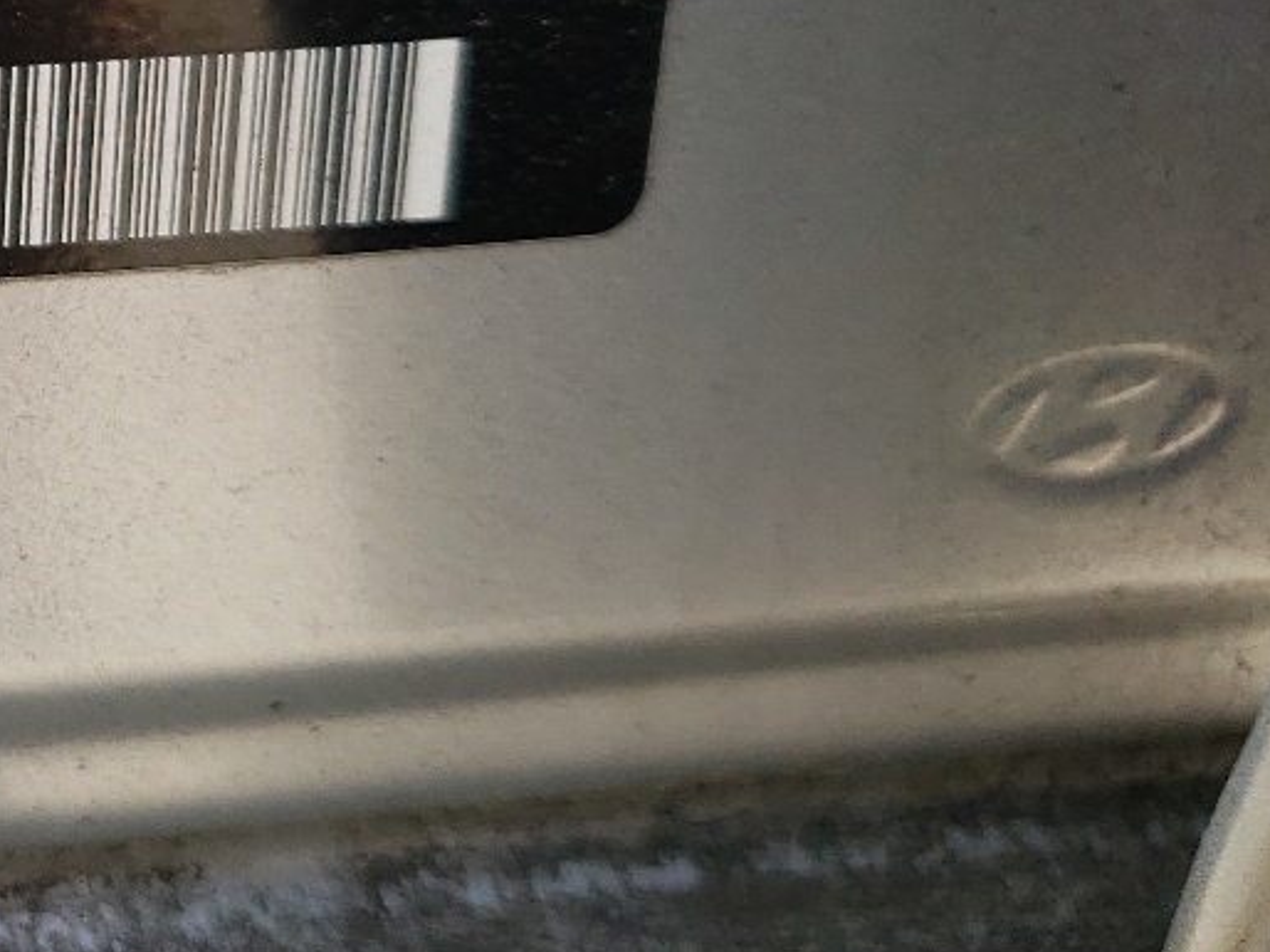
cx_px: -660
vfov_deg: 17.6
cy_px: -67
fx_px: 2970
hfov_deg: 20.5
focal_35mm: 81
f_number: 1.5
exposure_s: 1/417
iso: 50
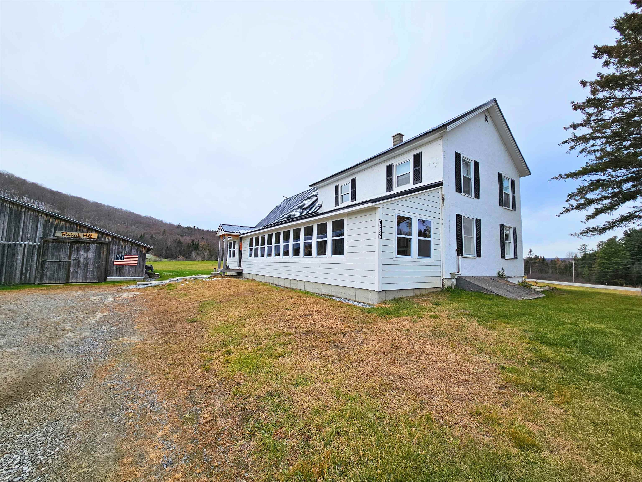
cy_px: 241
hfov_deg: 106.2
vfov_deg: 89.9
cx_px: 321
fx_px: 241
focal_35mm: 13
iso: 50
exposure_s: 1/1441
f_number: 2.2
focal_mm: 2.2
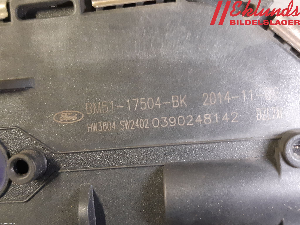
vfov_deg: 53.1
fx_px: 225
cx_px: 150
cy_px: 112
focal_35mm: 26
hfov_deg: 67.3
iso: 250
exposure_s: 1/33
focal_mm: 3.93
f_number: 1.7
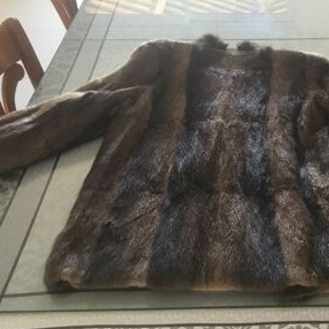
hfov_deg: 36.0
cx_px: 243
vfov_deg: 36.7
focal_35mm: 46
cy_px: 139
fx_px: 495
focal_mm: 3.3
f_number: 2.4
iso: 100
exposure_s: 1/33
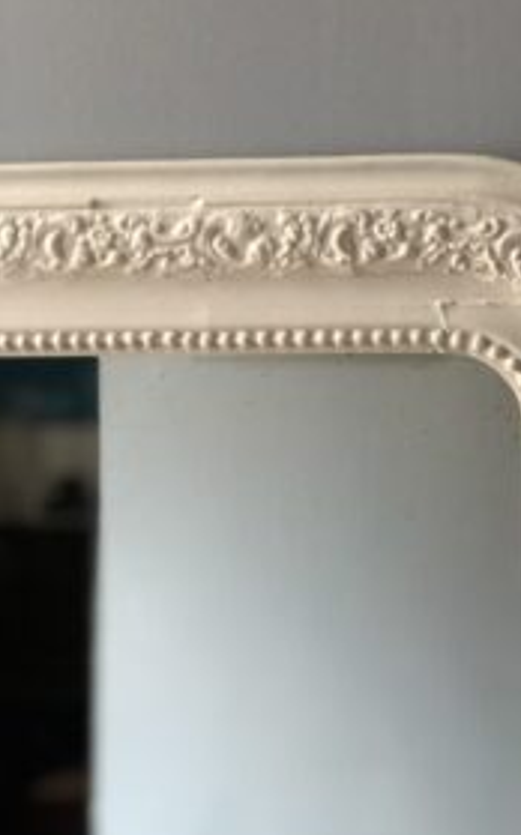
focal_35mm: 79
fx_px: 1798
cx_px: 446
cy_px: 473
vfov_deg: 26.1
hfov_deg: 16.3
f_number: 2.4
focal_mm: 6
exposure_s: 1/20
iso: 160
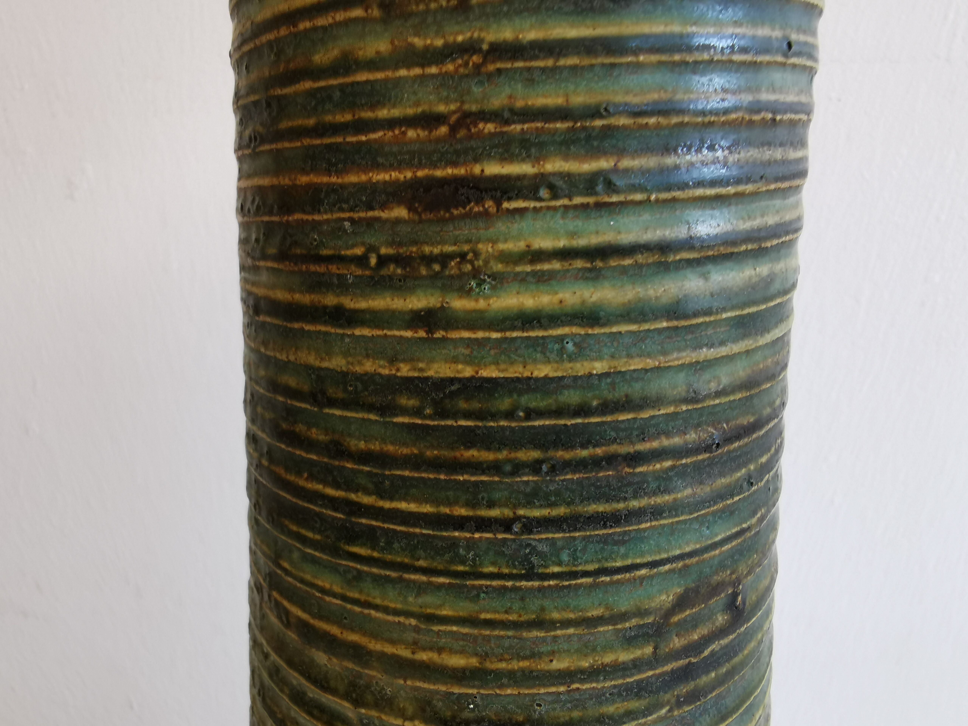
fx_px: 727
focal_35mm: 26
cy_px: 363
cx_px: 484
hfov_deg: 67.3
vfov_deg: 53.1
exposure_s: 1/60
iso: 80
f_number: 2.2
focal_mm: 2.35
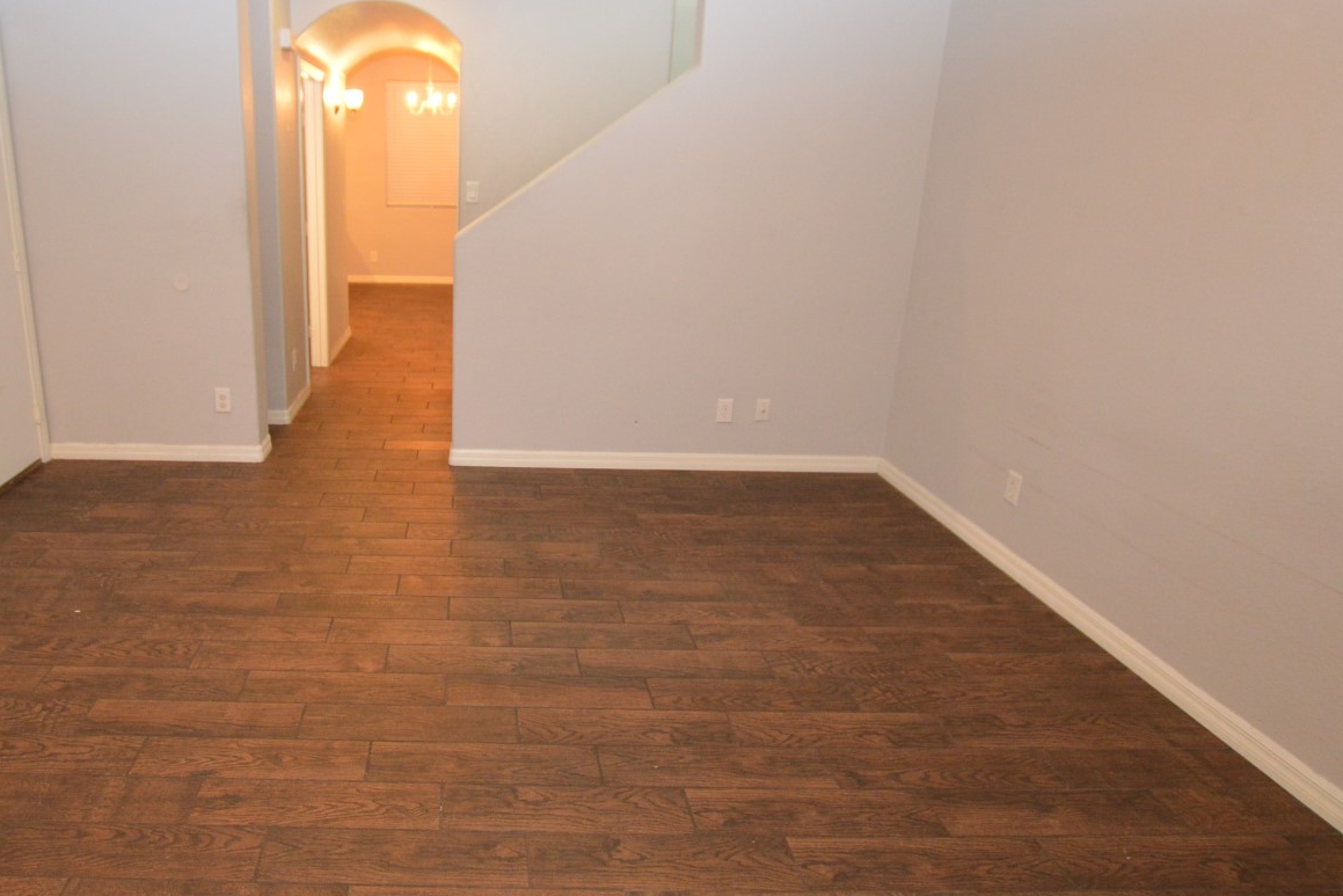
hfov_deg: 78.9
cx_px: 462
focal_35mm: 21
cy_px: 413
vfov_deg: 59.4
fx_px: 783
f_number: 3.5
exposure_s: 1/60
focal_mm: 10
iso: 1400
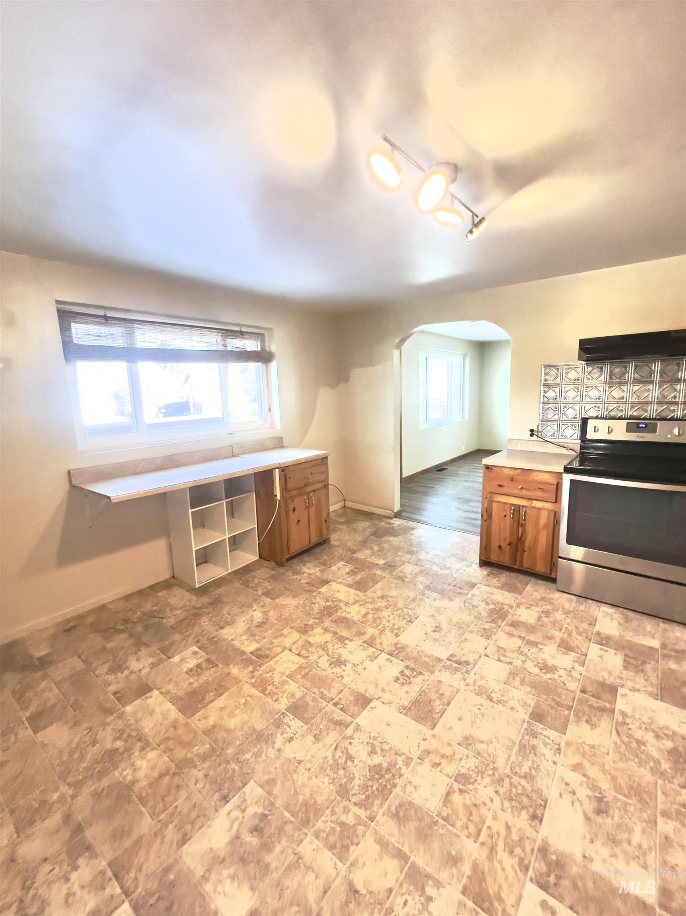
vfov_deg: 106.2
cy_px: 458
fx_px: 344
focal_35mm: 13
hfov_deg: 89.9
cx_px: 343
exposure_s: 1/120
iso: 250
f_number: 1.8
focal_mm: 1.57
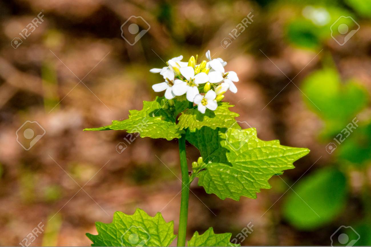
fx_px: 3089
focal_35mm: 300
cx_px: 186
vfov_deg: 4.6
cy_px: 124
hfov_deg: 6.9
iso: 800
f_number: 22
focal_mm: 200
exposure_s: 1/160
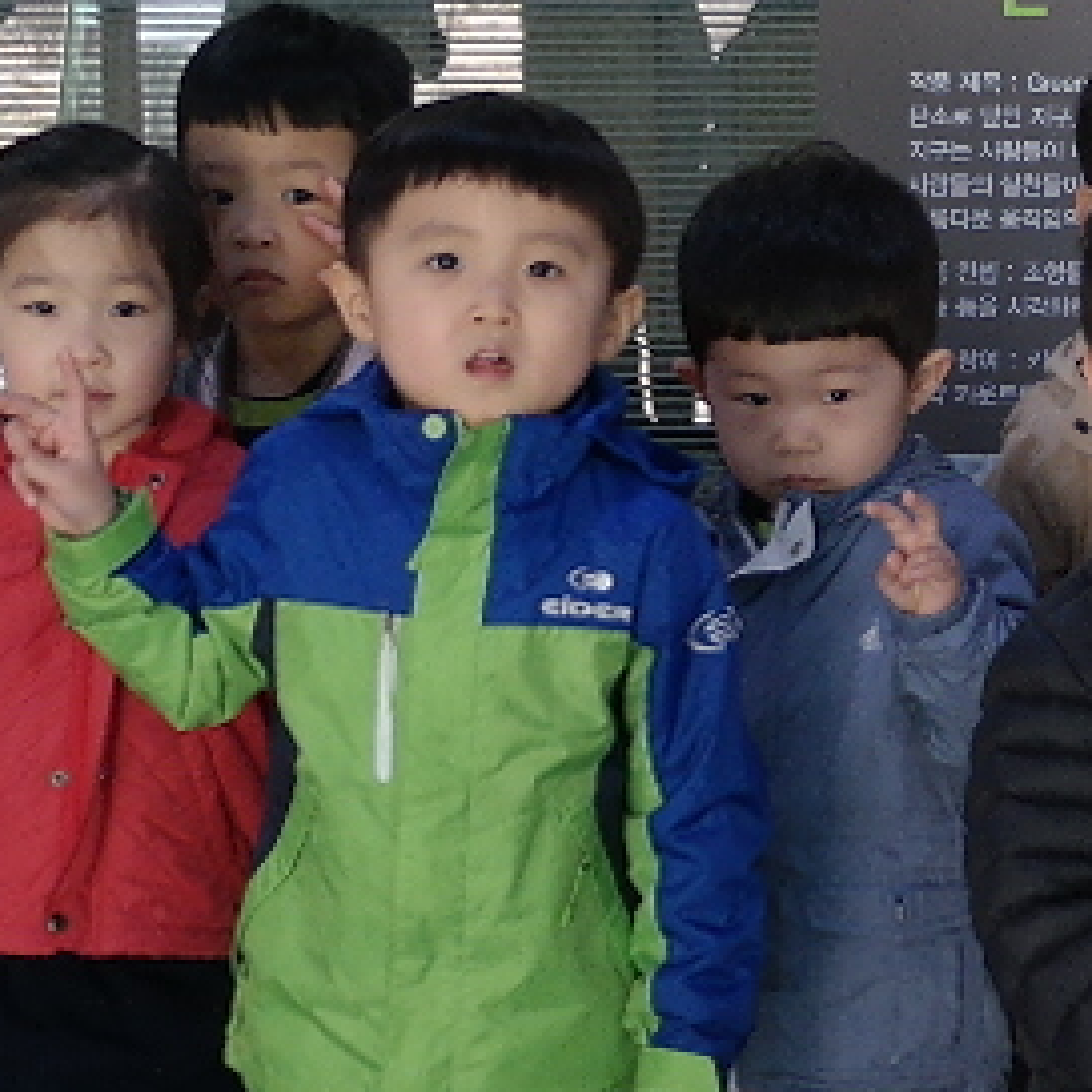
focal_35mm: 162
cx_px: 1321
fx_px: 5782
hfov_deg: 10.6
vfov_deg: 10.8
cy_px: 305
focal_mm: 20
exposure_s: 1/40
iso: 400
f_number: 3.5
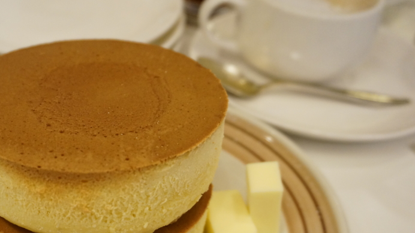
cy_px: 192
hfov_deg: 41.4
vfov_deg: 24.1
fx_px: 537
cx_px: 118
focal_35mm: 49
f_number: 4
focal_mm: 21
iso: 1250
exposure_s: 1/60
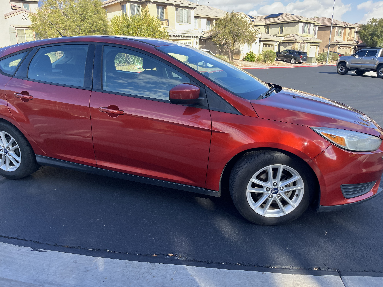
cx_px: 192
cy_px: 144
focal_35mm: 26
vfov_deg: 53.1
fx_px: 288
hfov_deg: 67.3
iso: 50
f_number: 1.6
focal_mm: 5.1
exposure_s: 1/676
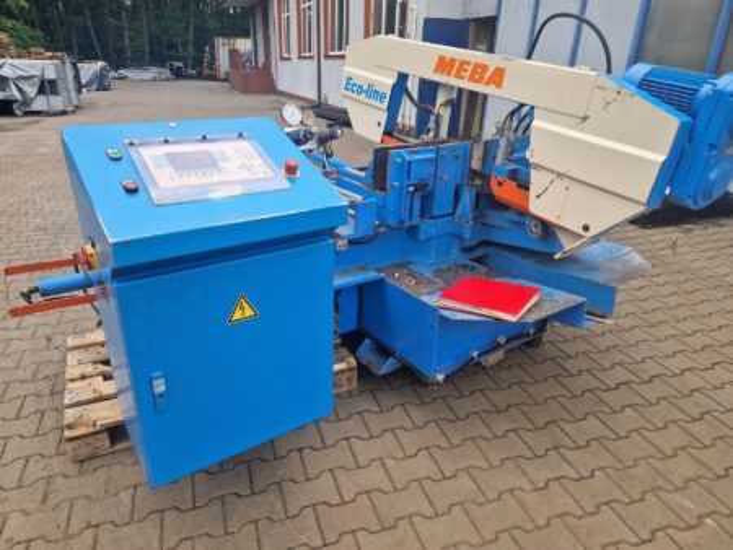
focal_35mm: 23
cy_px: 275
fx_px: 487
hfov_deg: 73.9
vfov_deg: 58.9
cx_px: 366
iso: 50
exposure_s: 1/268
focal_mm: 5.4
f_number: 1.8
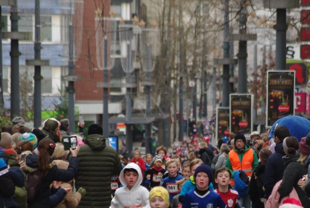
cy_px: 169
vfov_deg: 3.3
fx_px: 3595
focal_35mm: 417
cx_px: 182
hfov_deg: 4.9
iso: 800
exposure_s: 1/160
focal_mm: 160
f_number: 5.6
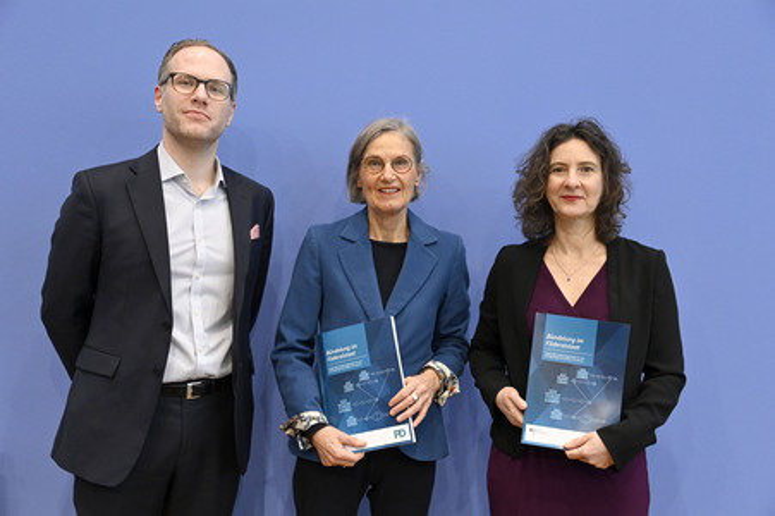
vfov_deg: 29.2
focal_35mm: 46
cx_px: 388
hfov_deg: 42.8
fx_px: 990
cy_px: 258
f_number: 5
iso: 5000
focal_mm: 46
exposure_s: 1/400
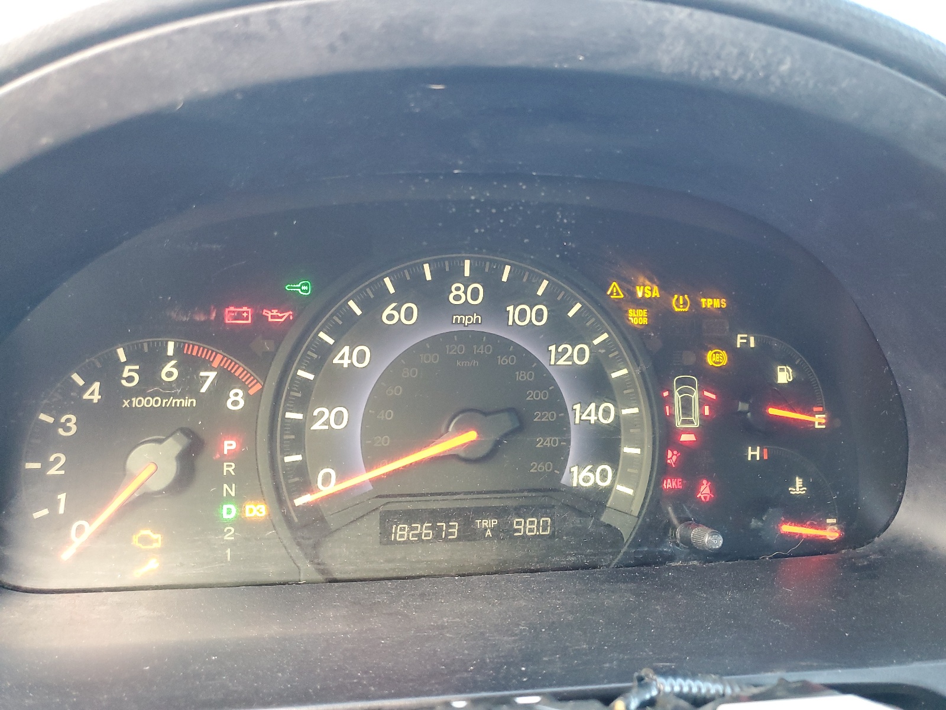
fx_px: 711
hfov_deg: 67.3
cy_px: 355
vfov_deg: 53.1
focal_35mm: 26
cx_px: 473
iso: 255
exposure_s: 1/60.2
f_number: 1.5
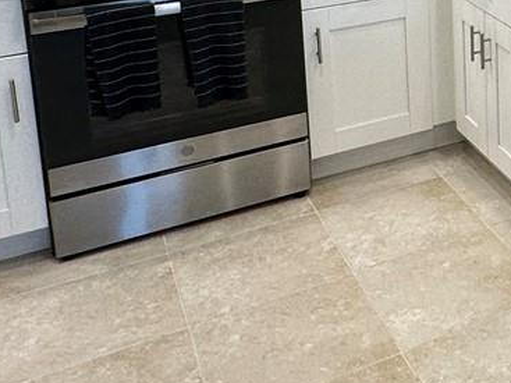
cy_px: -102
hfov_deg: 25.6
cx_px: 721
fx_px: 900
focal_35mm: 61
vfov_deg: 21.9
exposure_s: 1/120
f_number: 2.2
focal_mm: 2.22
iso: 125
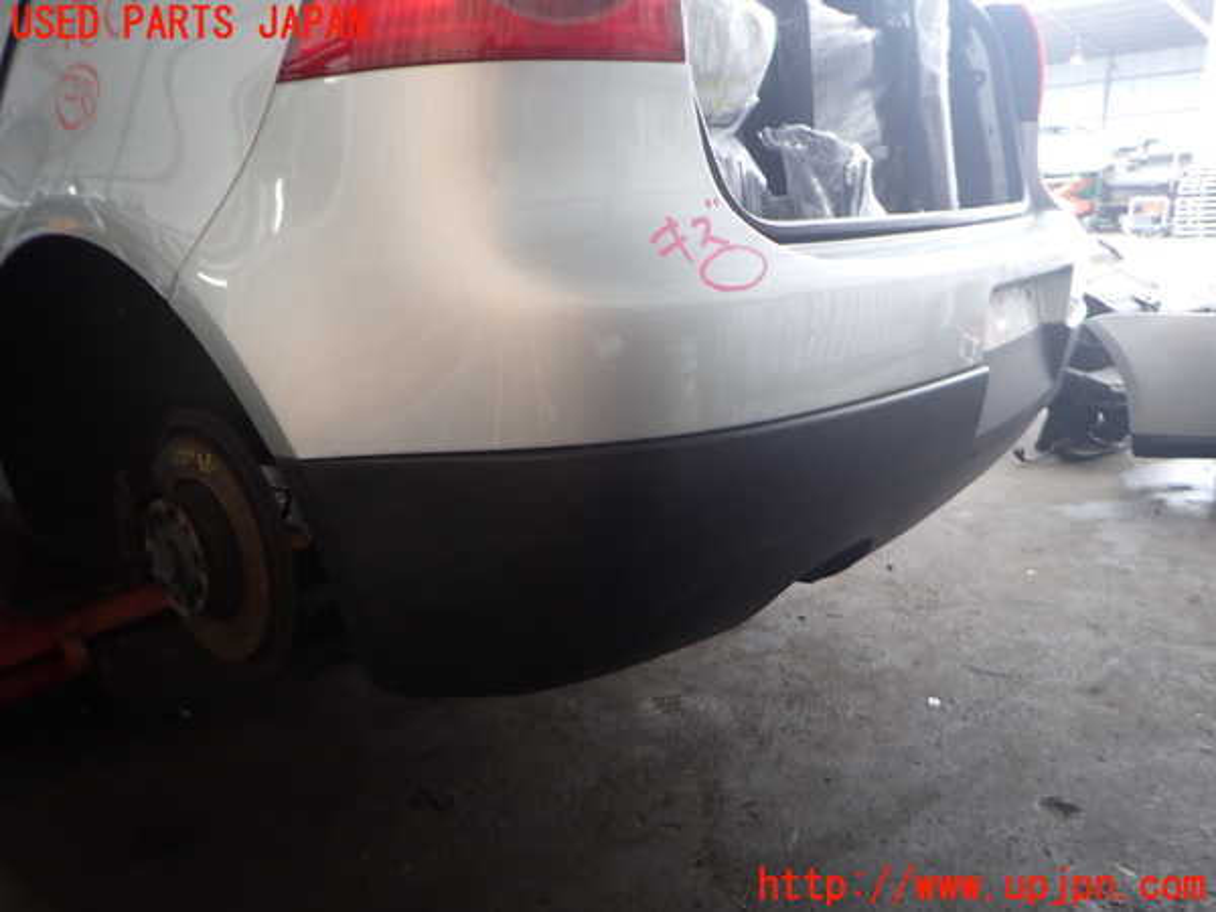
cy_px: 456
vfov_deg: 54.9
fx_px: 878
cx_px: 608
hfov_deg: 69.4
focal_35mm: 25
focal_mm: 4.5
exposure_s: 1/100
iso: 200
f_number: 2
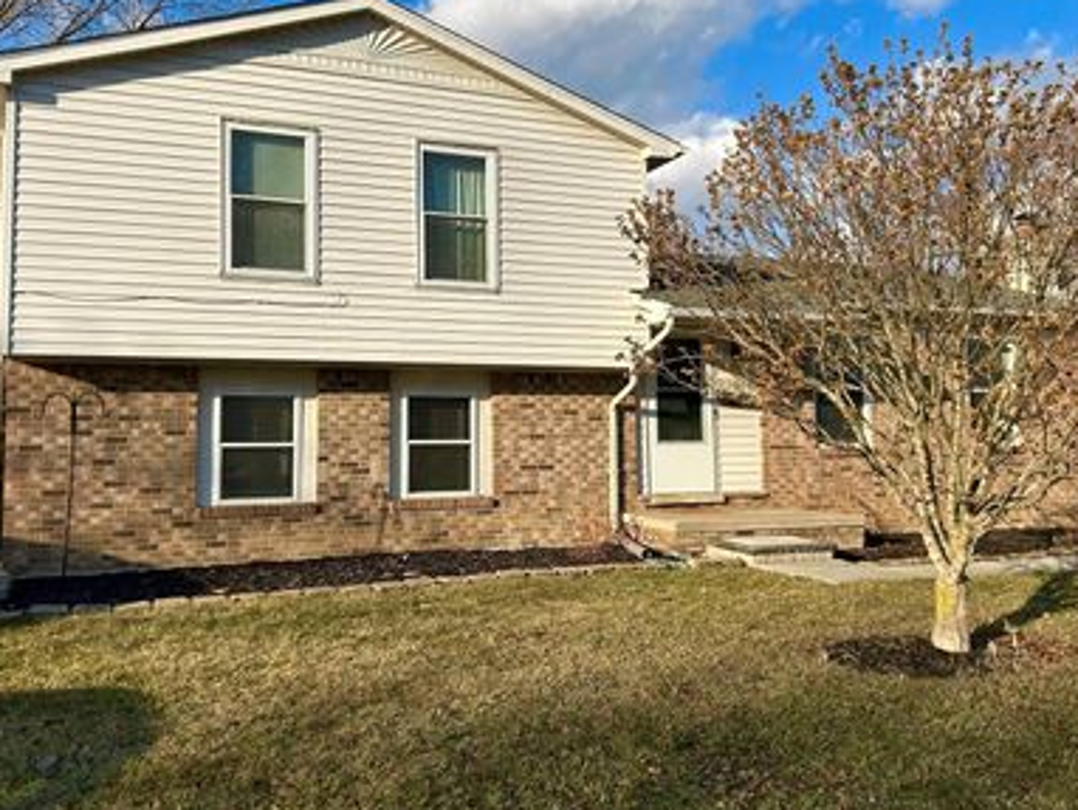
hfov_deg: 53.9
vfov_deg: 41.8
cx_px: 505
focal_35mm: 34
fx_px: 1059
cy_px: 360
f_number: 1.5
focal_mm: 5.7
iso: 50
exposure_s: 1/4115
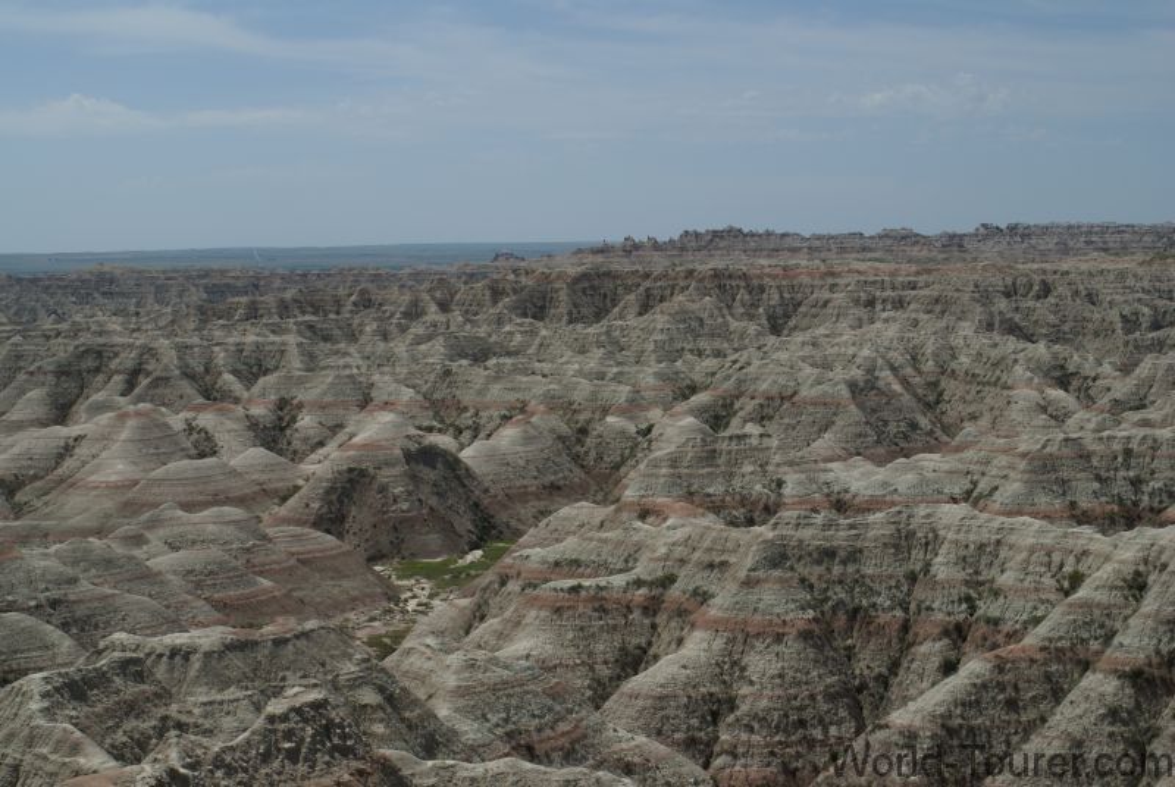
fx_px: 2451
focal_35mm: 75
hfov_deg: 27.0
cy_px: 394
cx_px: 588
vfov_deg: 18.2
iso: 100
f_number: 13
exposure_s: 1/125
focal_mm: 50
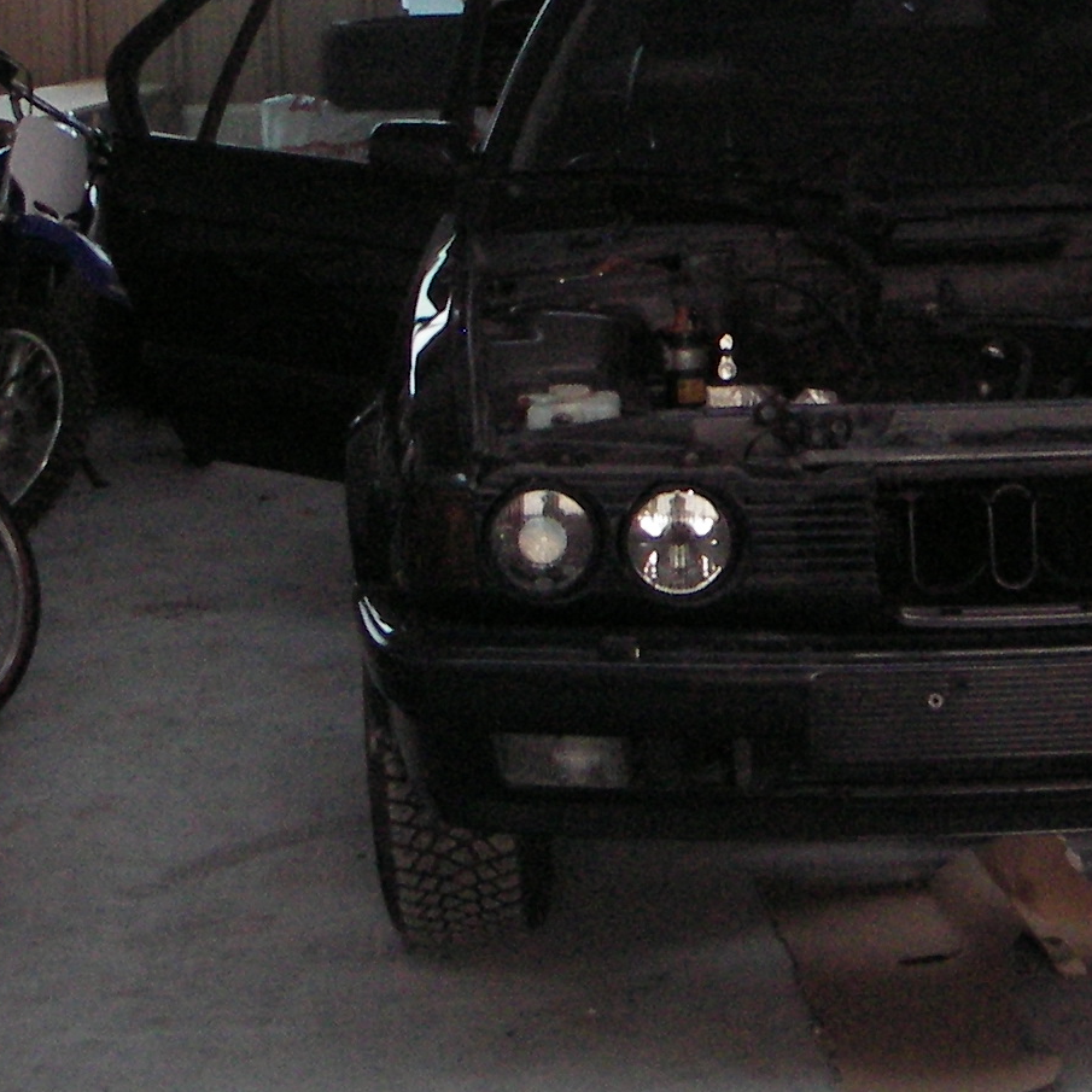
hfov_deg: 17.8
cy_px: 275
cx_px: 1123
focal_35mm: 95
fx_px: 3391
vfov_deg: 18.2
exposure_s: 1/4
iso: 200
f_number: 3.3
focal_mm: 6.3
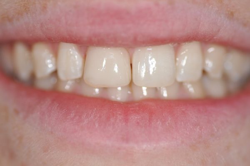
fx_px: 937
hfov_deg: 15.2
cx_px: 125
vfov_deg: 10.2
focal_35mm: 135
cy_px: 83
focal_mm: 90
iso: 200
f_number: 4.5
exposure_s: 1/60
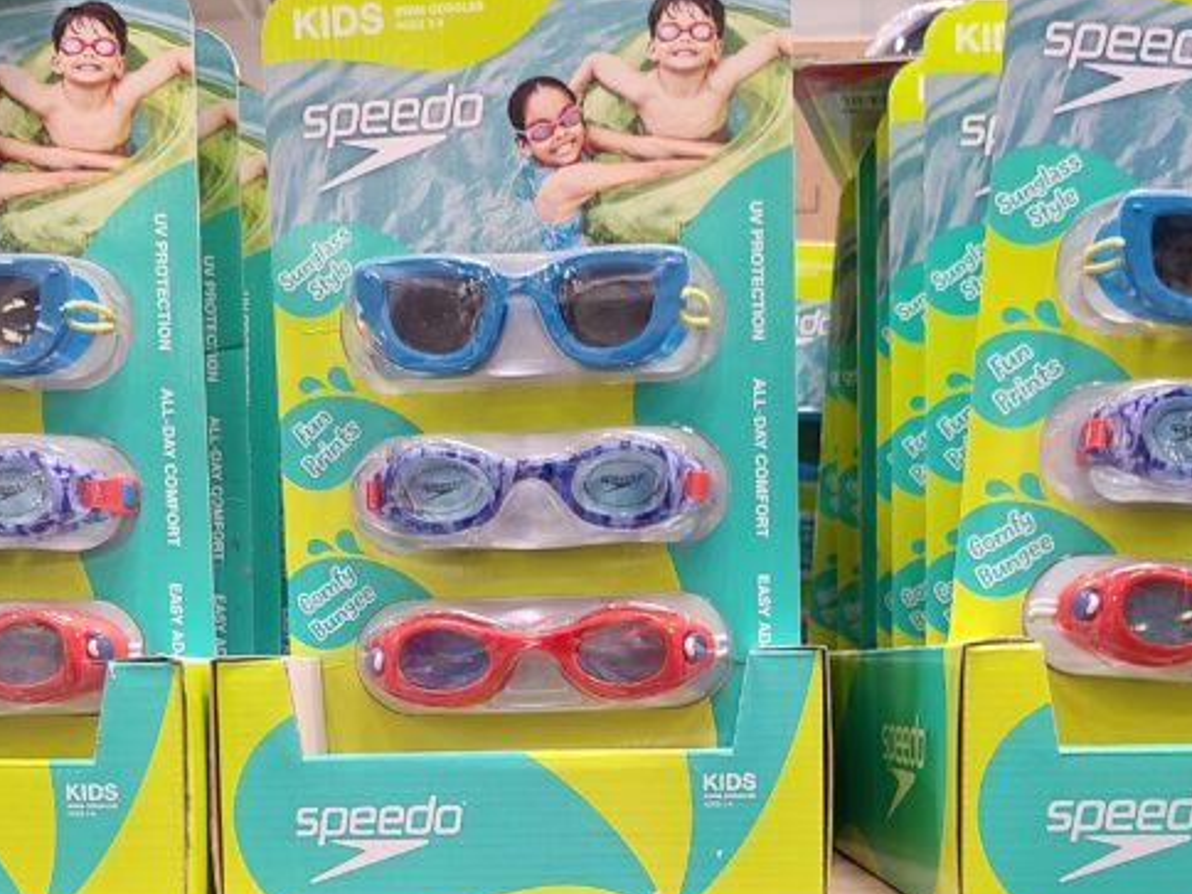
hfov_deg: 37.5
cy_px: 858
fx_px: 1756
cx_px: 569
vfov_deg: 27.2
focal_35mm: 51
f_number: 1.8
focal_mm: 5.4
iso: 125
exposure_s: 1/60
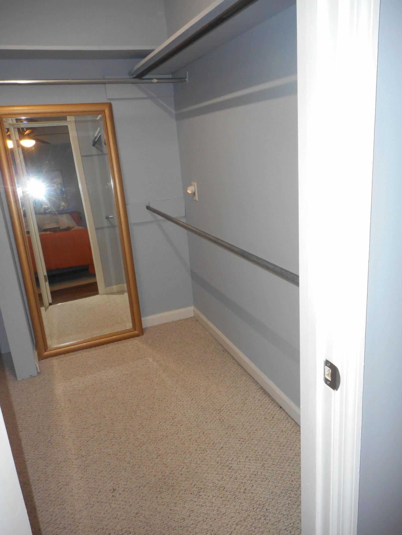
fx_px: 387
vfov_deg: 69.4
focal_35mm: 25
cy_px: 268
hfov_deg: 54.9
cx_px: 201
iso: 220
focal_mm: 4.5
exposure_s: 1/25
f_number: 3.7
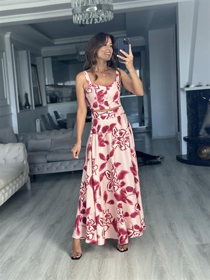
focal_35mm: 48
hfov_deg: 30.3
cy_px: 140
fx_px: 388
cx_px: 105
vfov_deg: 39.6
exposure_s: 1/139
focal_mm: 6.86
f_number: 1.78
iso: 125
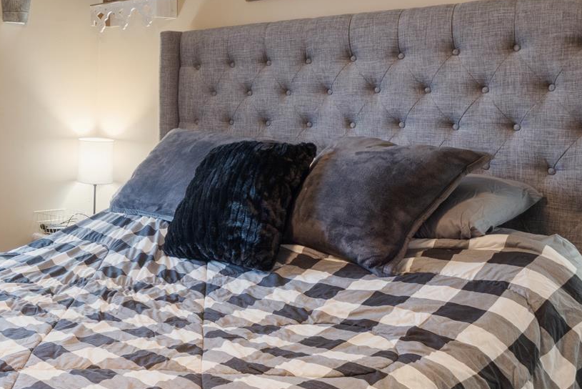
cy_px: 107
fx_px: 744
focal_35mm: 46
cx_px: 6
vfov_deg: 28.9
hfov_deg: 38.2
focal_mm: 10
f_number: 9
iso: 320
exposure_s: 1.3
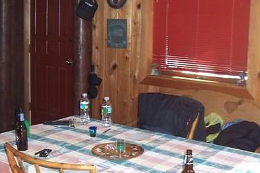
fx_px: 440
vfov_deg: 22.2
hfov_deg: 32.9
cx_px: 132
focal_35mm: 61
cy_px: 102
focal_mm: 5.6
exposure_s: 1/60
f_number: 2.7
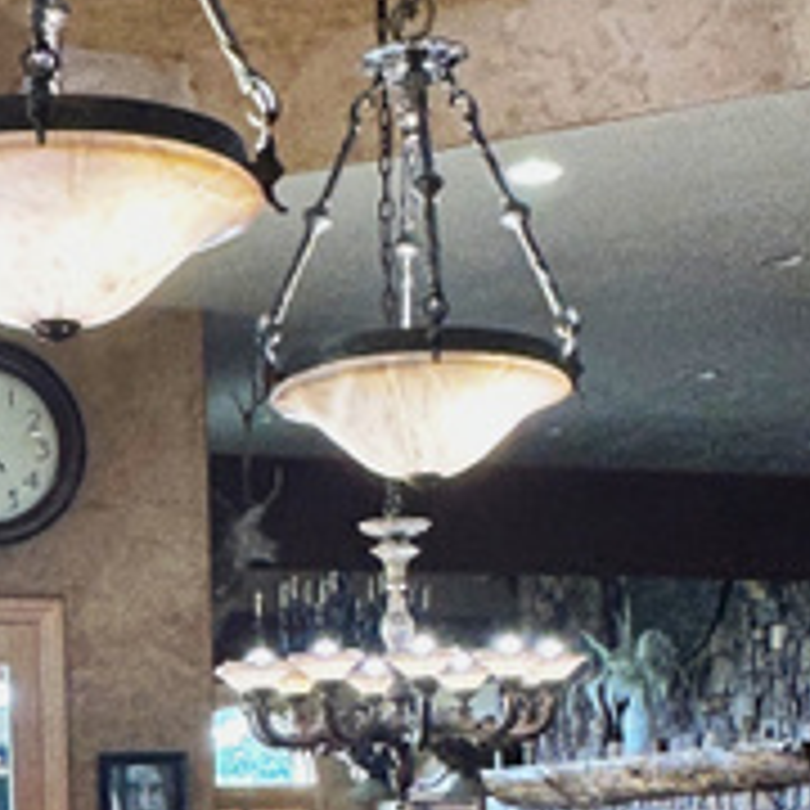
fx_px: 2197
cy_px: 954
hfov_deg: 20.7
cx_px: 198
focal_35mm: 83
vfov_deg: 19.7
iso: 250
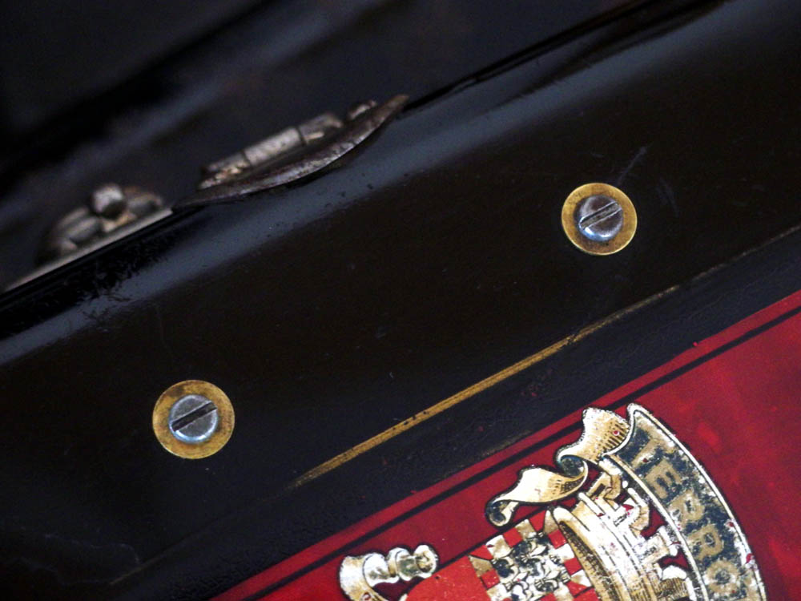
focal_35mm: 85
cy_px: 300
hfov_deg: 23.0
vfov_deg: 17.4
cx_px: 400
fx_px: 1967
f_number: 2.3
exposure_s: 1/4
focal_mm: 18.2
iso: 800
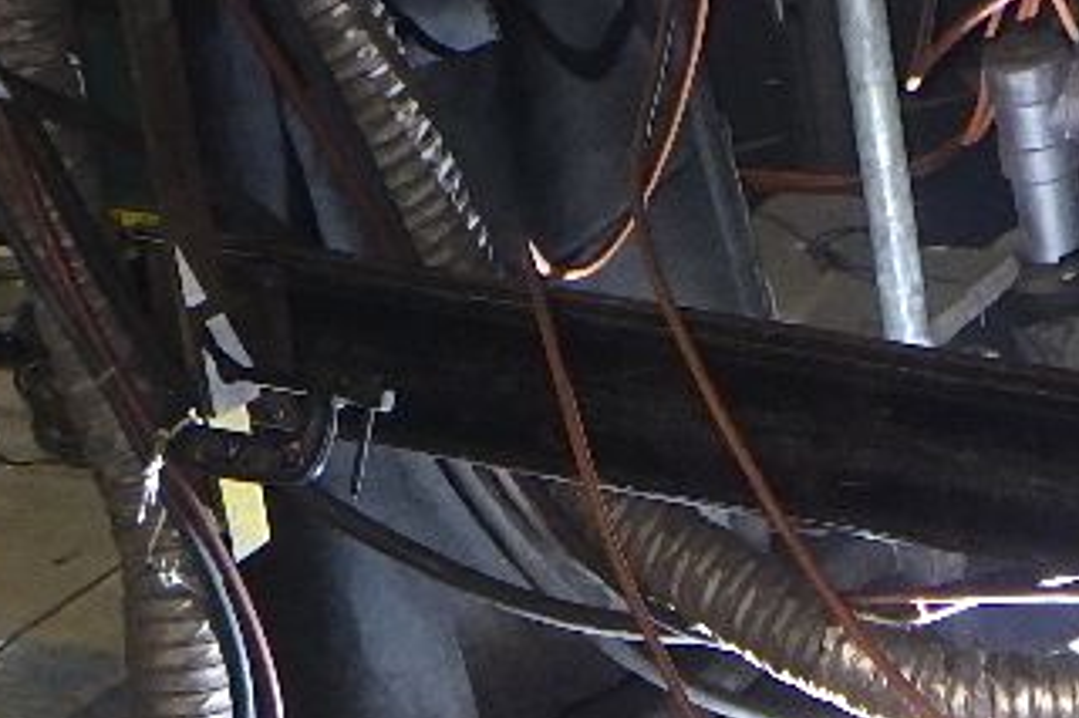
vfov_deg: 13.6
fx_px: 2726
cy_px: 1254
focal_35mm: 91
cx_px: 1153
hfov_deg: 21.4
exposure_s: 1/60
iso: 320
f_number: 3.5
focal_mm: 5
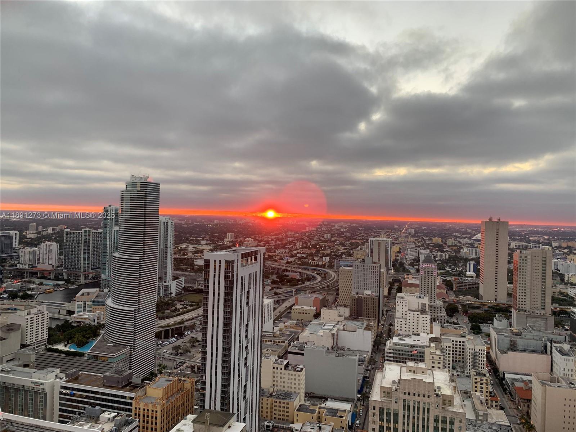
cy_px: 216
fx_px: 433
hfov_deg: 67.3
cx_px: 288
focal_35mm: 26
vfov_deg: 53.1
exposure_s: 1/121
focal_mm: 4.25
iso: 50
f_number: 1.8
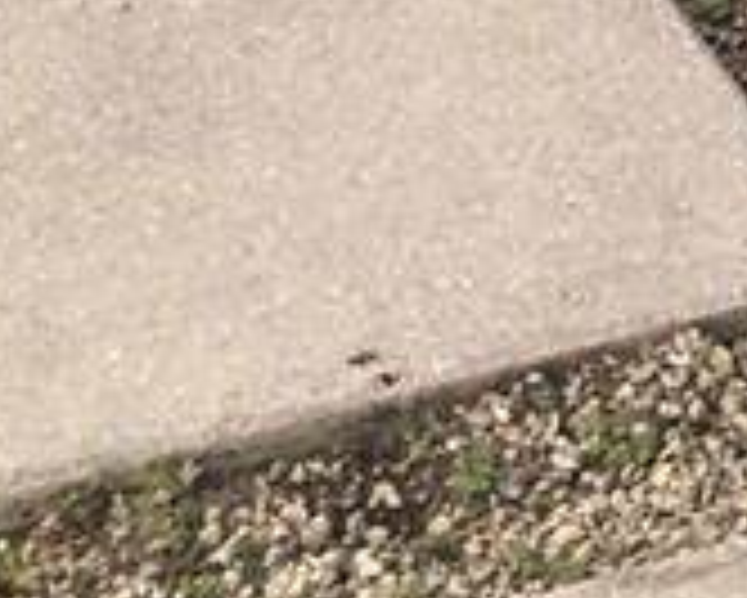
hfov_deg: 9.7
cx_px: 666
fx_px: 4380
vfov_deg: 6.6
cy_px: -1560
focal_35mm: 198
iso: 20
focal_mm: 3.99
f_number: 1.8
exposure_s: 1/1230
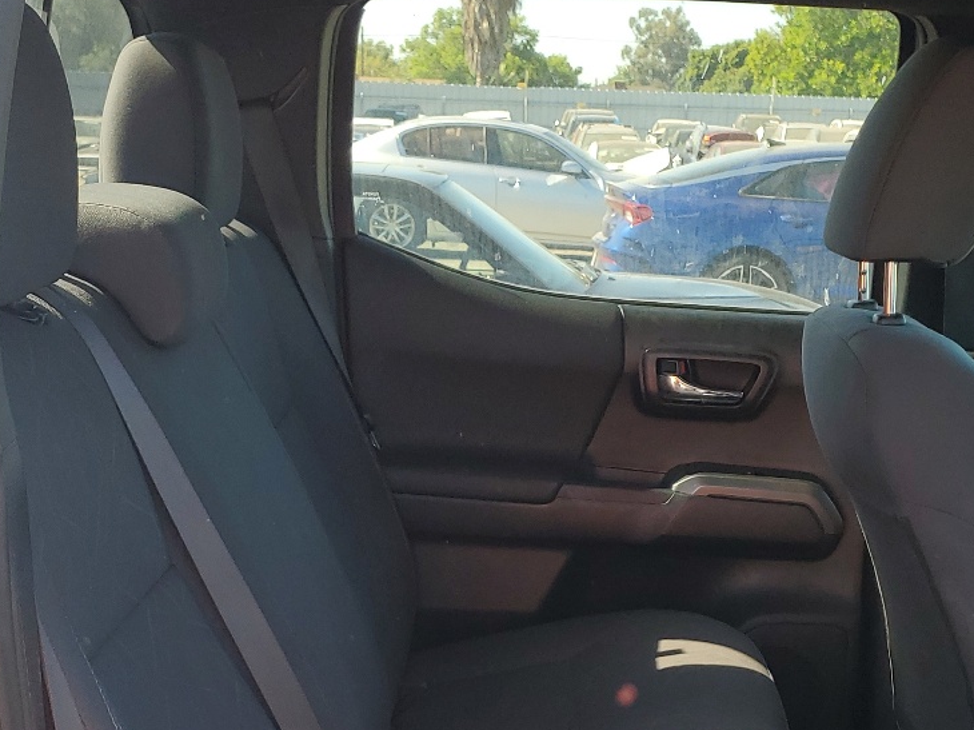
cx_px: 540
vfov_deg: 24.6
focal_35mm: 57
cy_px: 717
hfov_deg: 33.8
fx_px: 1603
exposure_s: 1/238
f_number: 1.5
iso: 50
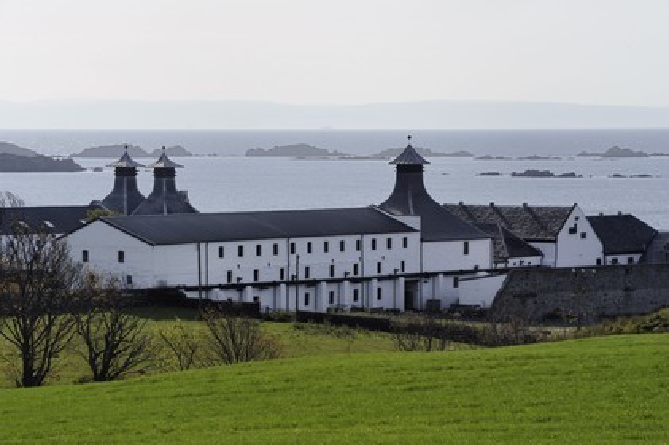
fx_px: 2785
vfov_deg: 9.1
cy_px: 222
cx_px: 334
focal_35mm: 150
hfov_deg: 13.7
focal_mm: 150
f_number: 11
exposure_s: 1/320
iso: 200
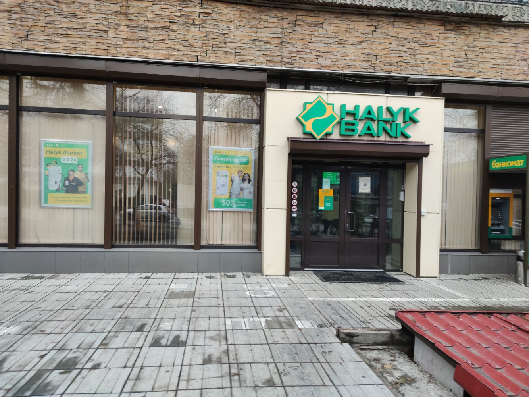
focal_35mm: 24
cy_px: 198
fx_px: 367
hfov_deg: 71.6
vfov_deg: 56.8
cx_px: 264
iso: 136
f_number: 1.69
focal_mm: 6.72
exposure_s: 1/200
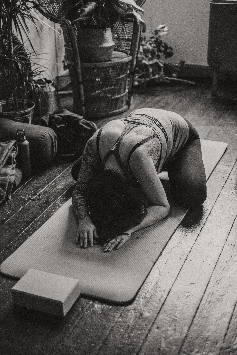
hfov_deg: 25.5
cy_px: 178
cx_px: 118
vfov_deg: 37.5
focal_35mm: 53
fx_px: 523
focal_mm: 35
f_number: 1.4
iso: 1250
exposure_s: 1/75
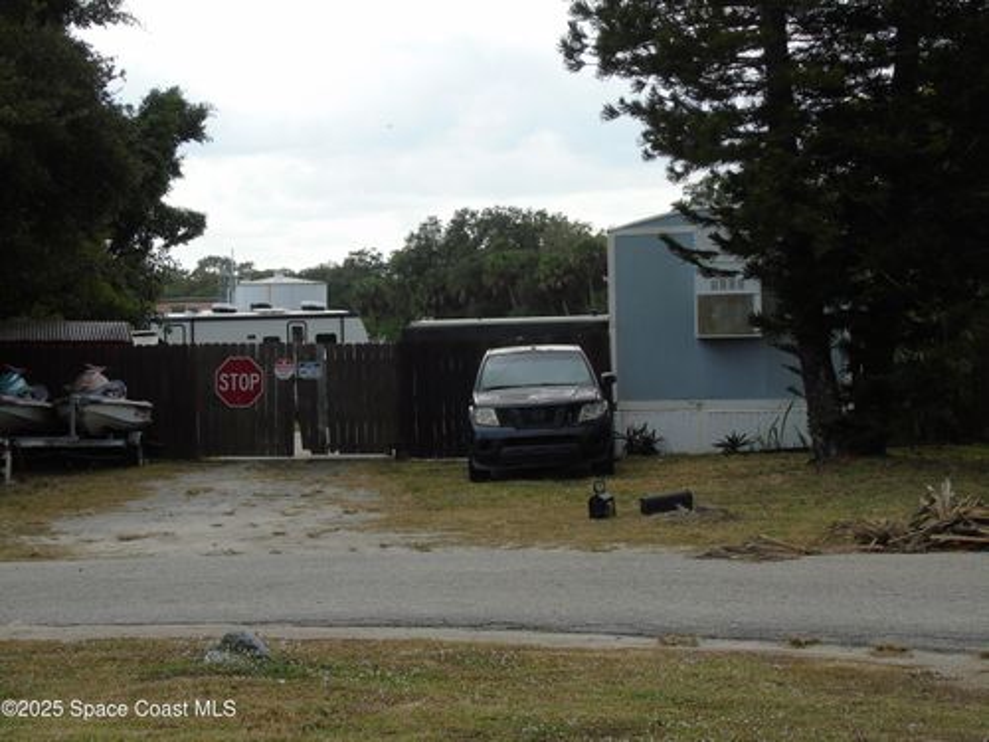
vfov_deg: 20.7
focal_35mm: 71
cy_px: 371
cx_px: 494
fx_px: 2029
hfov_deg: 27.4
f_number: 4.7
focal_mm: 13
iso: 80
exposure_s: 1/250
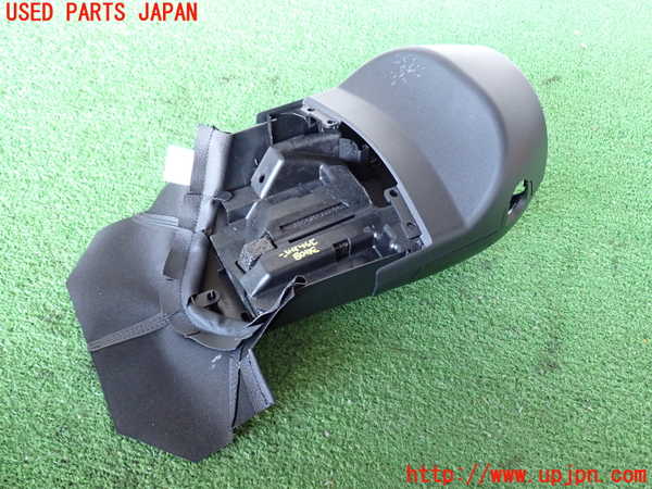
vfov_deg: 44.2
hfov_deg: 56.8
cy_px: 244
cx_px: 326
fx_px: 603
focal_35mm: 32
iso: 640
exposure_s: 1/30
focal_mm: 5.79
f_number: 2.4
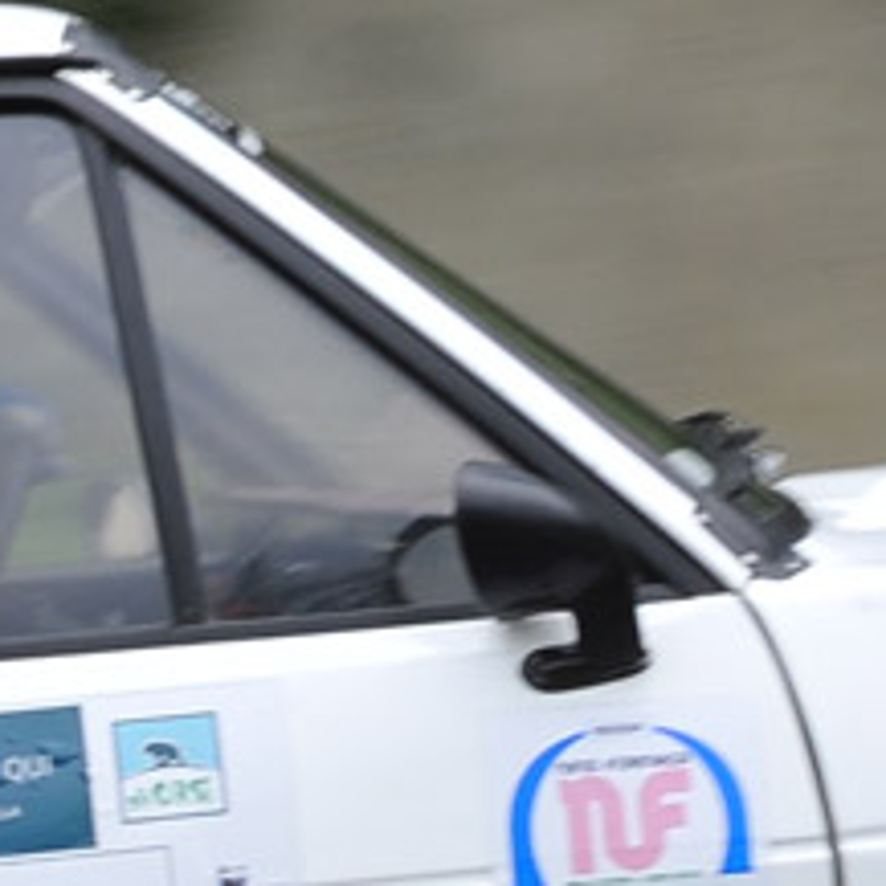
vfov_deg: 7.8
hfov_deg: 7.8
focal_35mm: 219
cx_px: -421
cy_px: 1400
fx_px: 6342
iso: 400
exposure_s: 1/60
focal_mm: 31
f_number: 18
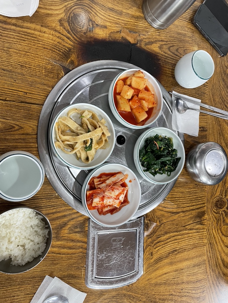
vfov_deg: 67.3
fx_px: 228
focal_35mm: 26
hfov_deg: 53.1
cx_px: 114
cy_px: 152
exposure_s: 1/60
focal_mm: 4.2
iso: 200
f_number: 1.6
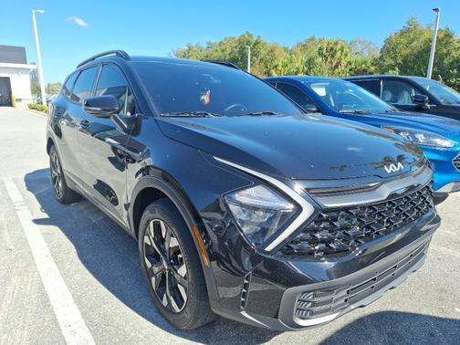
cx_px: 230
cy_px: 172
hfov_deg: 73.9
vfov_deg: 58.9
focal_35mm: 23
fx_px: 306
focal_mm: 5.54
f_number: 1.8
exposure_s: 1/1332
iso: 40
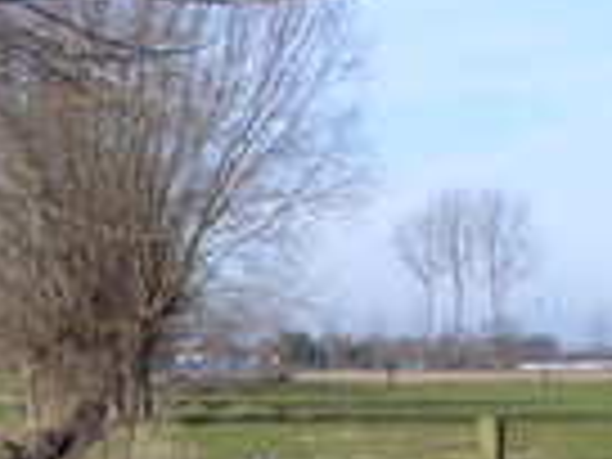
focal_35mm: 163
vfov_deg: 8.9
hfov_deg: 11.3
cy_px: 626
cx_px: -459
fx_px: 2882
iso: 70
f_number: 5.6
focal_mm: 5.7
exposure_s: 1/210
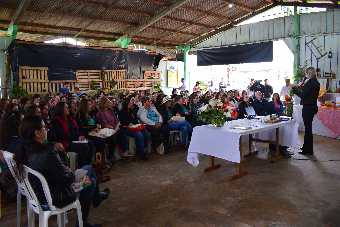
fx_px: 255
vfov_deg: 48.0
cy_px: 114
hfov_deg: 67.4
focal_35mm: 27
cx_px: 170
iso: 400
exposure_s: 1/25
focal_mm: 18
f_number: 7.1
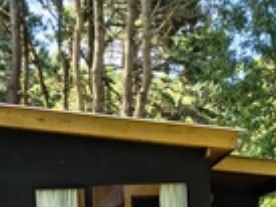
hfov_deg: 25.3
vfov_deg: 17.3
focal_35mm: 77
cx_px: 141
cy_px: 309
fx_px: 614
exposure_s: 1/328
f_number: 1.8
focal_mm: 5.56
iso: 100
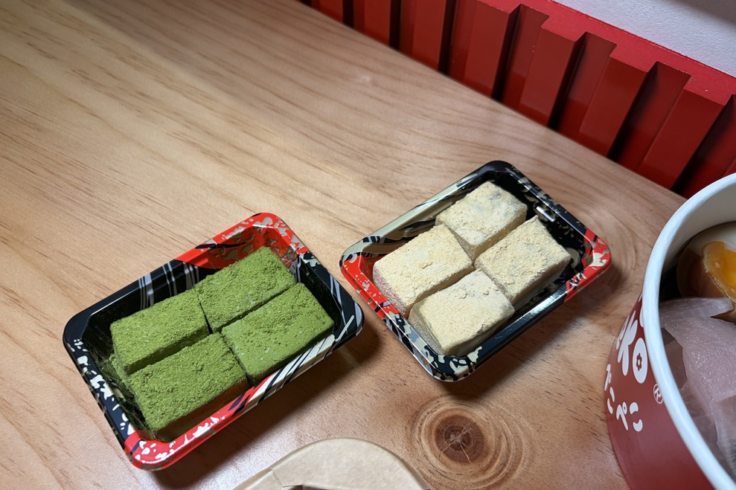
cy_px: 280
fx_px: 572
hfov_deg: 65.5
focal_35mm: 28
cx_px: 373
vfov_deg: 46.3
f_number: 1.6
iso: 32
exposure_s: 1/122
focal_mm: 5.96
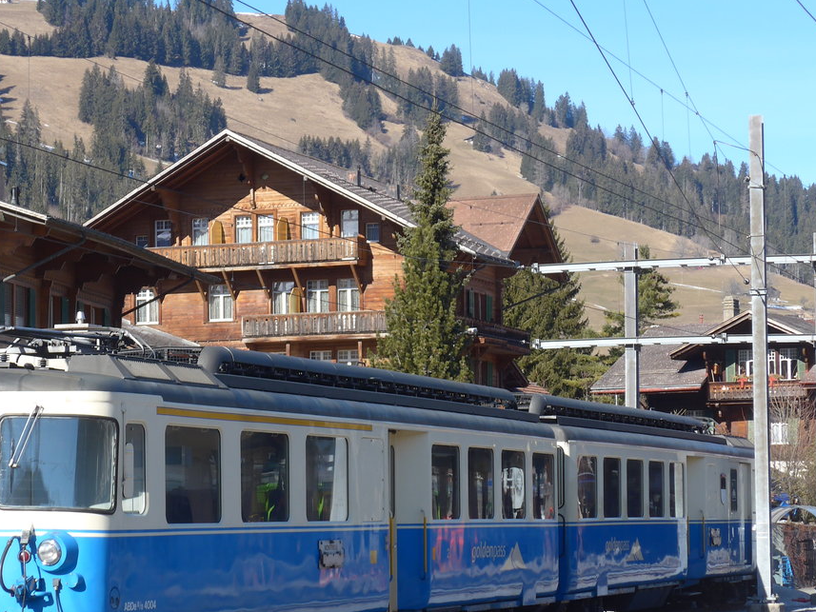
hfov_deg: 17.5
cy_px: 364
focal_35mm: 112
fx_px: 2641
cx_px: 271
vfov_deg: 13.2
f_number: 4.4
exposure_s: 1/400
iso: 80
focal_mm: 16
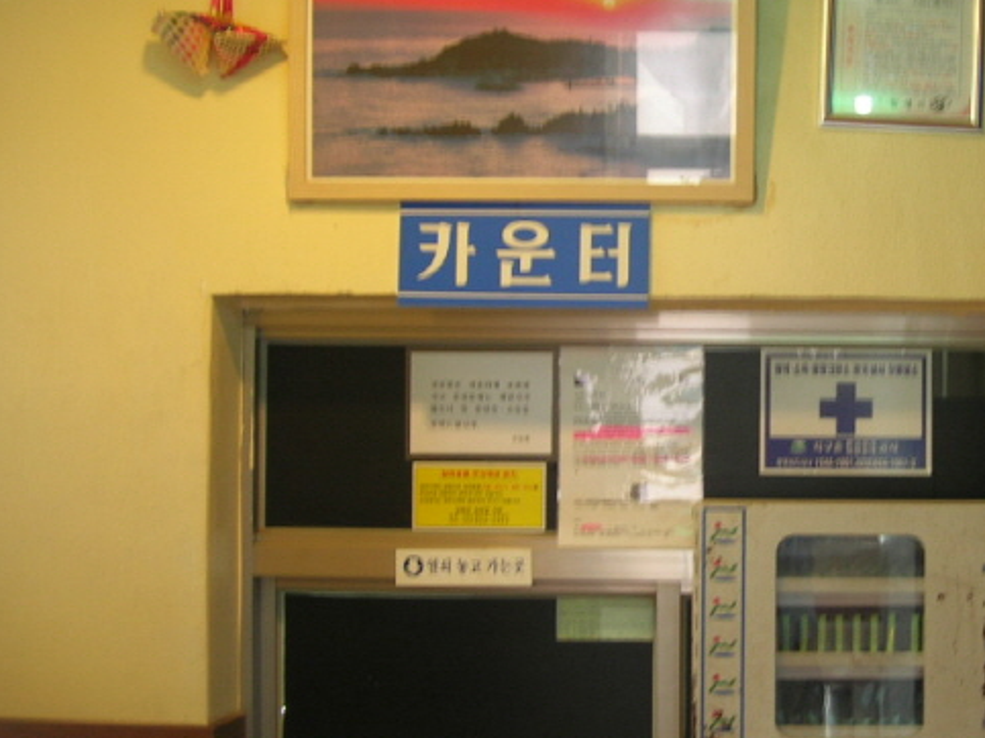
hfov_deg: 29.9
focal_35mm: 63
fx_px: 1792
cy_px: 353
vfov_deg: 23.3
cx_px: 803
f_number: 2.8
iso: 64
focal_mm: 7.8
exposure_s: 1/7.5
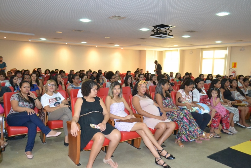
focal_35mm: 27
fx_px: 188
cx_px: 126
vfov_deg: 47.9
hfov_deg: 67.4
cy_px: 84
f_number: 3.5
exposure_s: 1/60
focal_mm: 18
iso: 3200
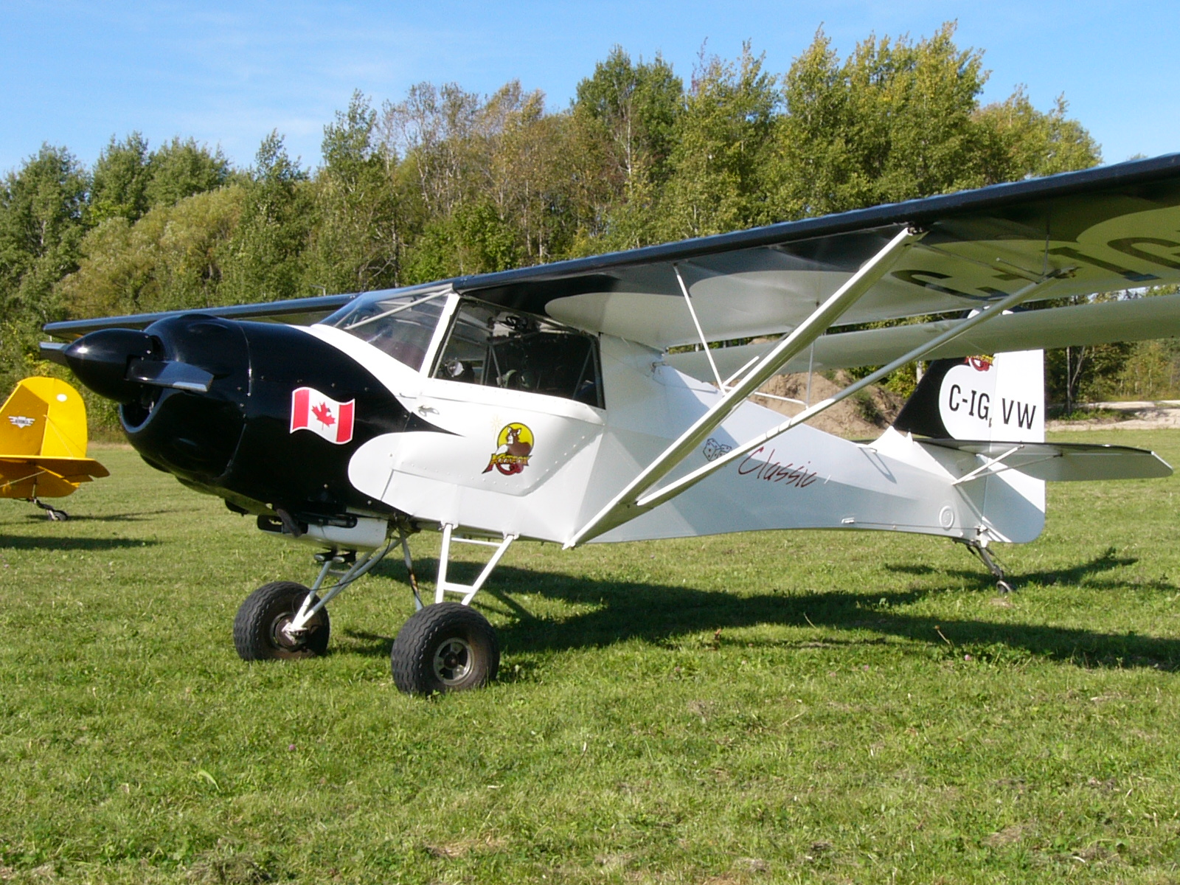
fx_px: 1670
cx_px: 590
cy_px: 442
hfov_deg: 38.9
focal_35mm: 49
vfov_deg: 29.7
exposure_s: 1/100
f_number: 2.8
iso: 50
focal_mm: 6.5
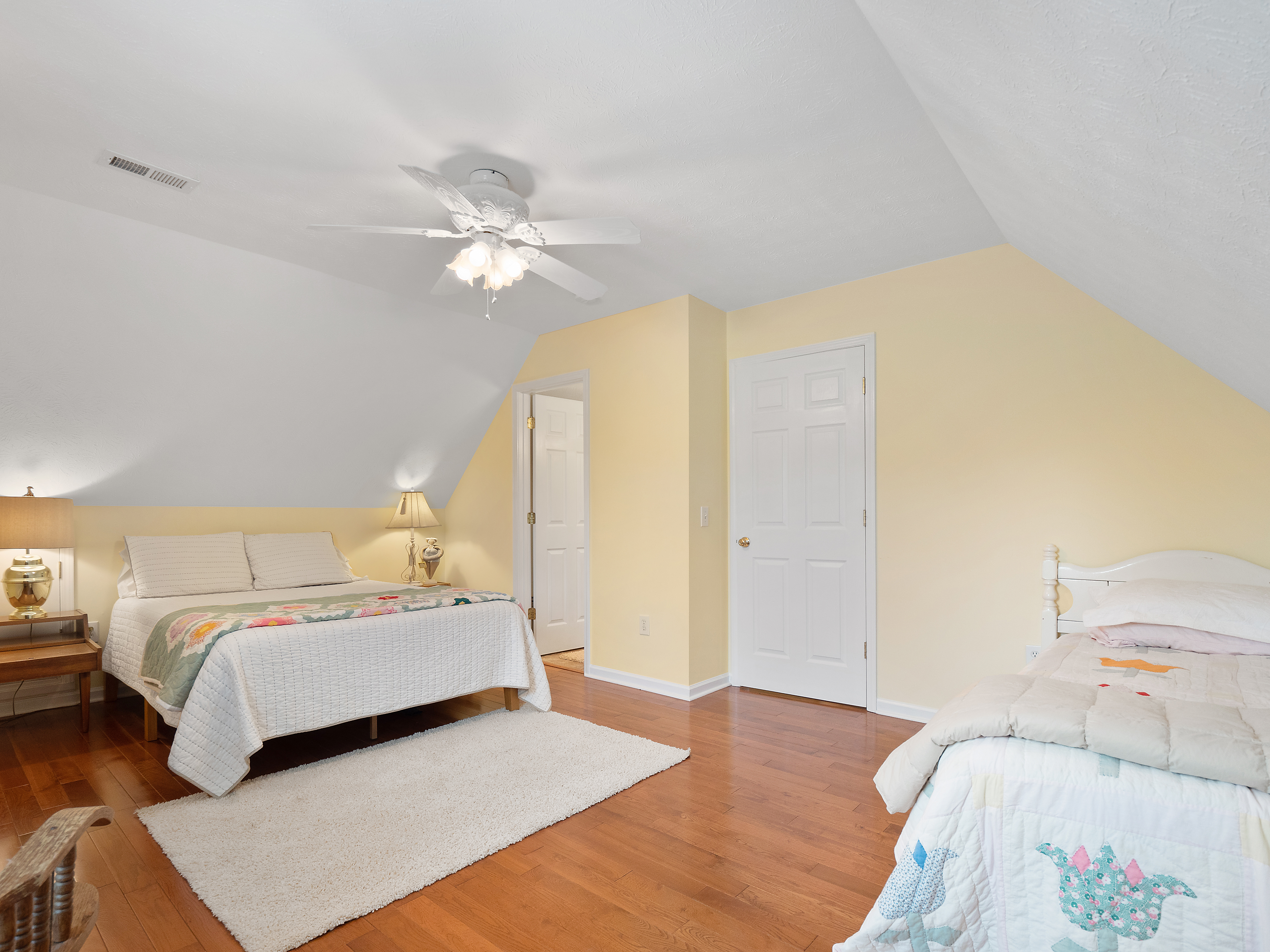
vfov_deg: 78.1
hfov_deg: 94.5
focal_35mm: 16
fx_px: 587
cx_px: 635
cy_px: 476
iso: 200
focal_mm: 8
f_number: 5.6
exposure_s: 1/10
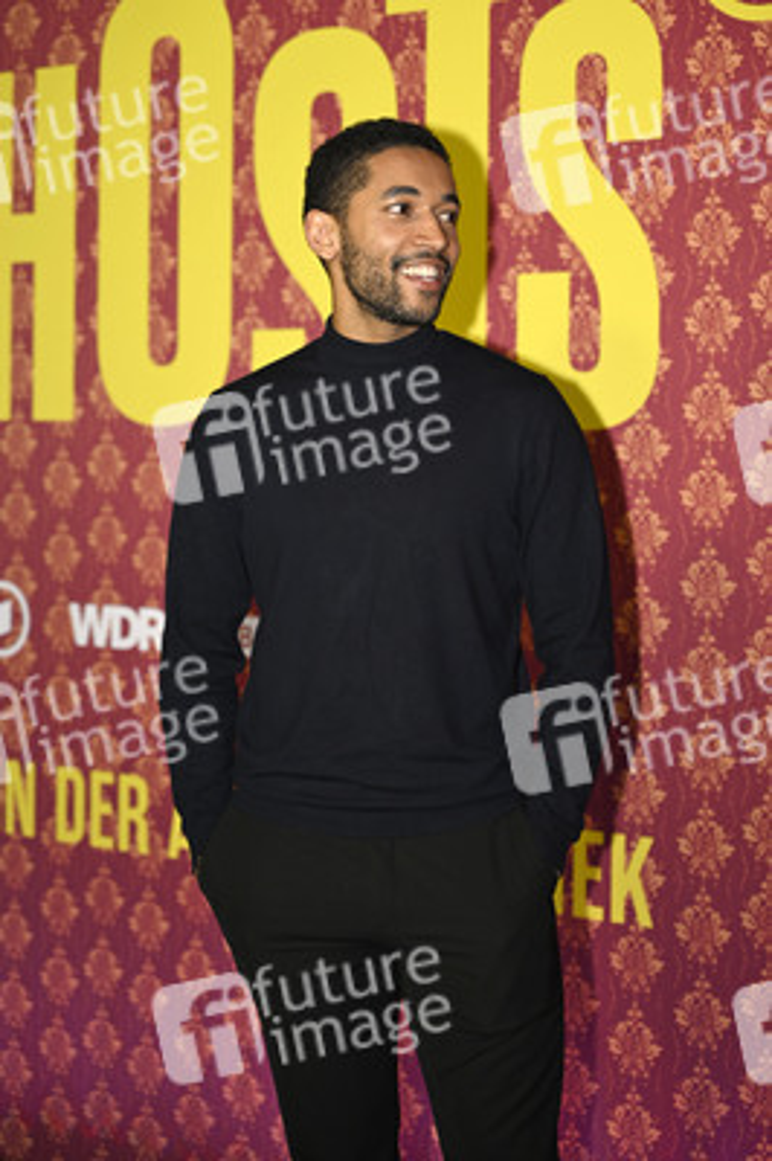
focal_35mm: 65
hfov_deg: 20.9
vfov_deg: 31.0
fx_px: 2094
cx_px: 386
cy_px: 580
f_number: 2.8
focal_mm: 65
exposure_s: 1/200
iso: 100
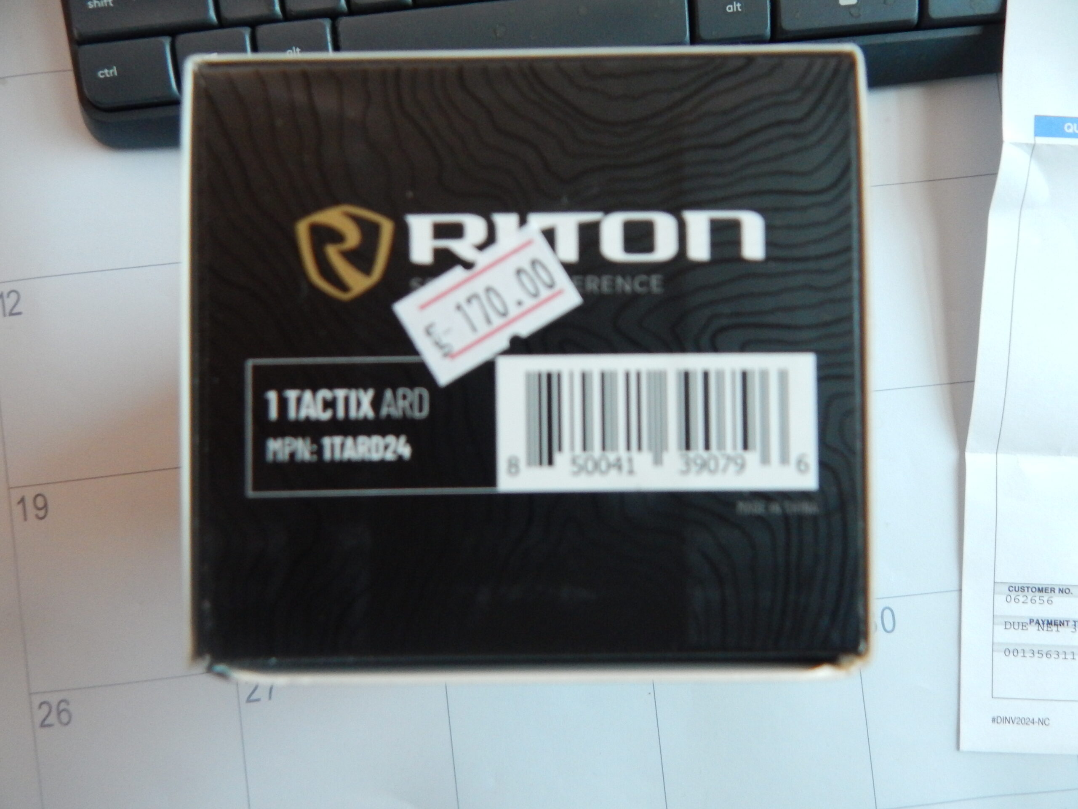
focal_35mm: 22
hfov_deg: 76.4
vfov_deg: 61.1
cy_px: 404
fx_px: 685
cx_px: 539
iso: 400
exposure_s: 1/25
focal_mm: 4
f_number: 3
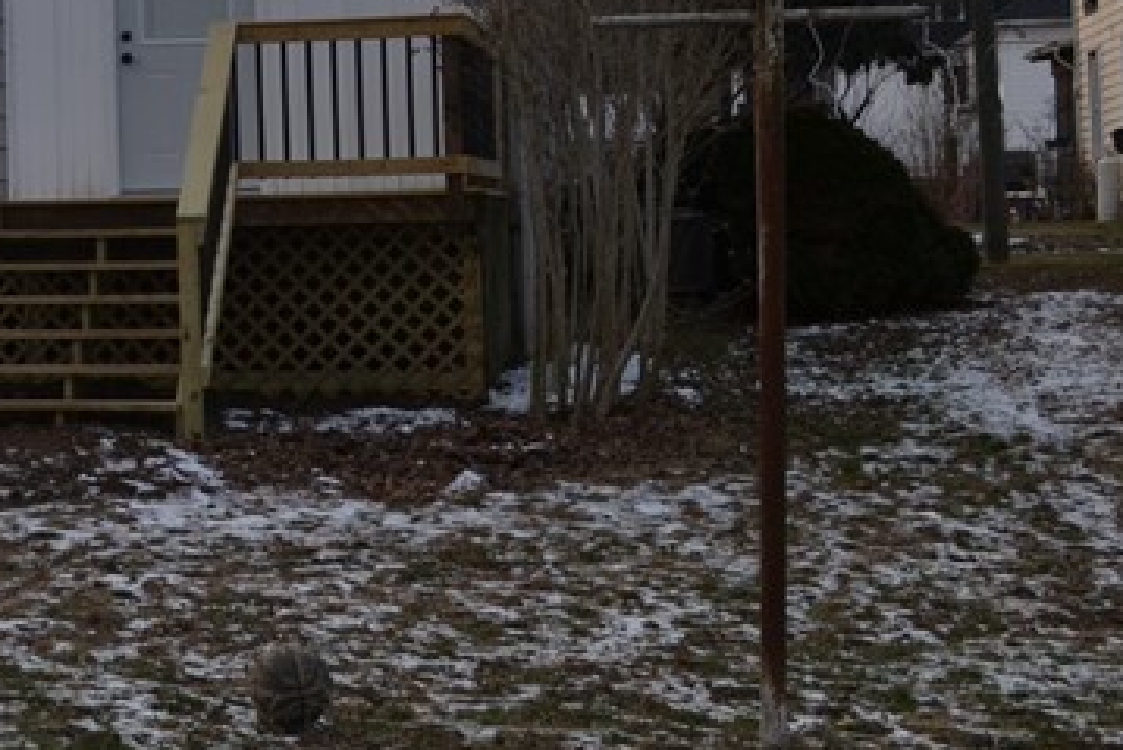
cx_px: -405
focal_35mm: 100
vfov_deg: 13.5
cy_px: 9
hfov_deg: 18.7
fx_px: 3121
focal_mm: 22
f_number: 8
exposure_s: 1/100
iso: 100
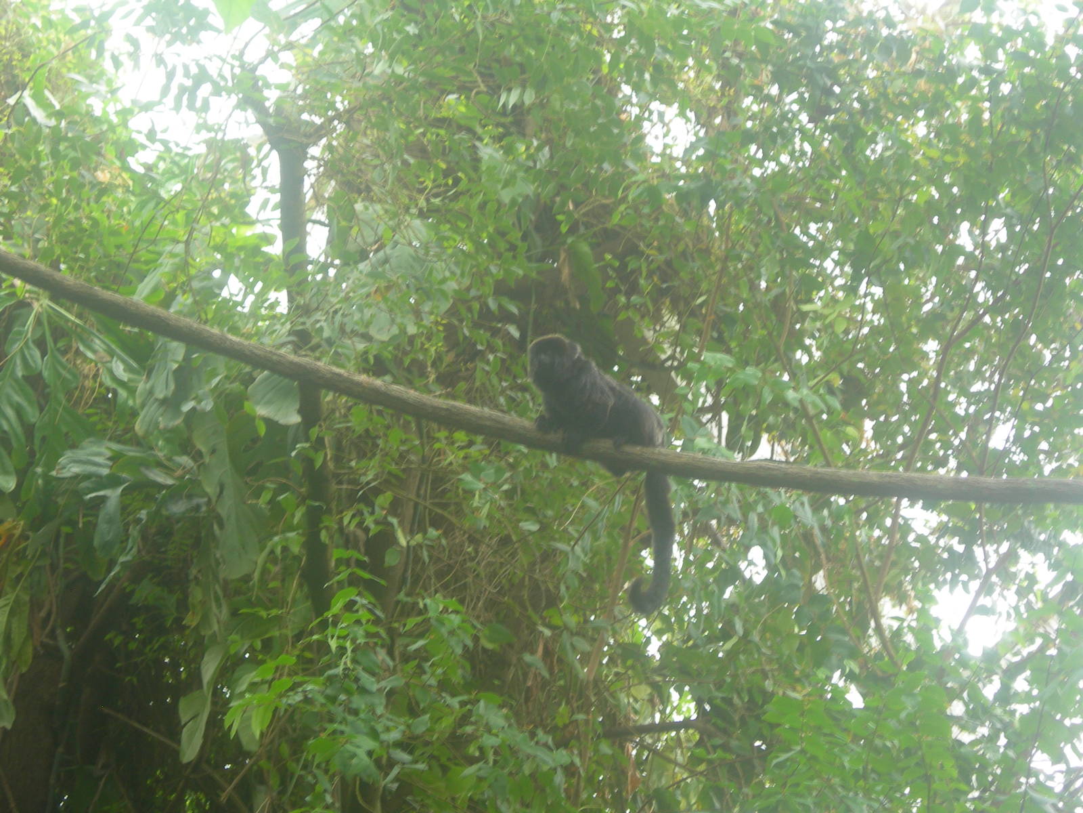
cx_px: 542
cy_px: 406
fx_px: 2878
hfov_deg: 21.3
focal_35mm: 92
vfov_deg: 16.1
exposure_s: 1/16.5
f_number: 4.3
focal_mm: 19.1
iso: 50
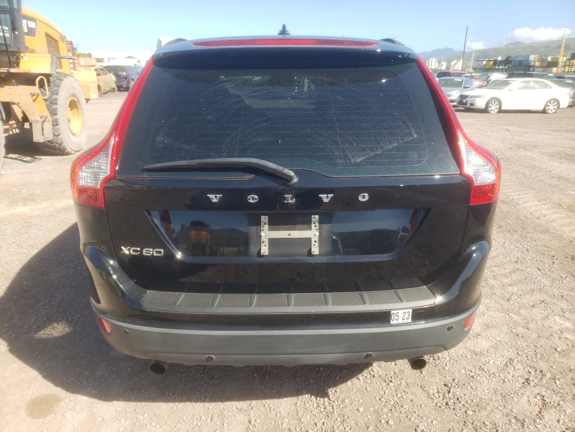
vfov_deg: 53.1
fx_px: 432
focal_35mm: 26
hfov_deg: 67.3
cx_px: 288
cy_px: 216
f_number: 1.5
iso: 50
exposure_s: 1/1250
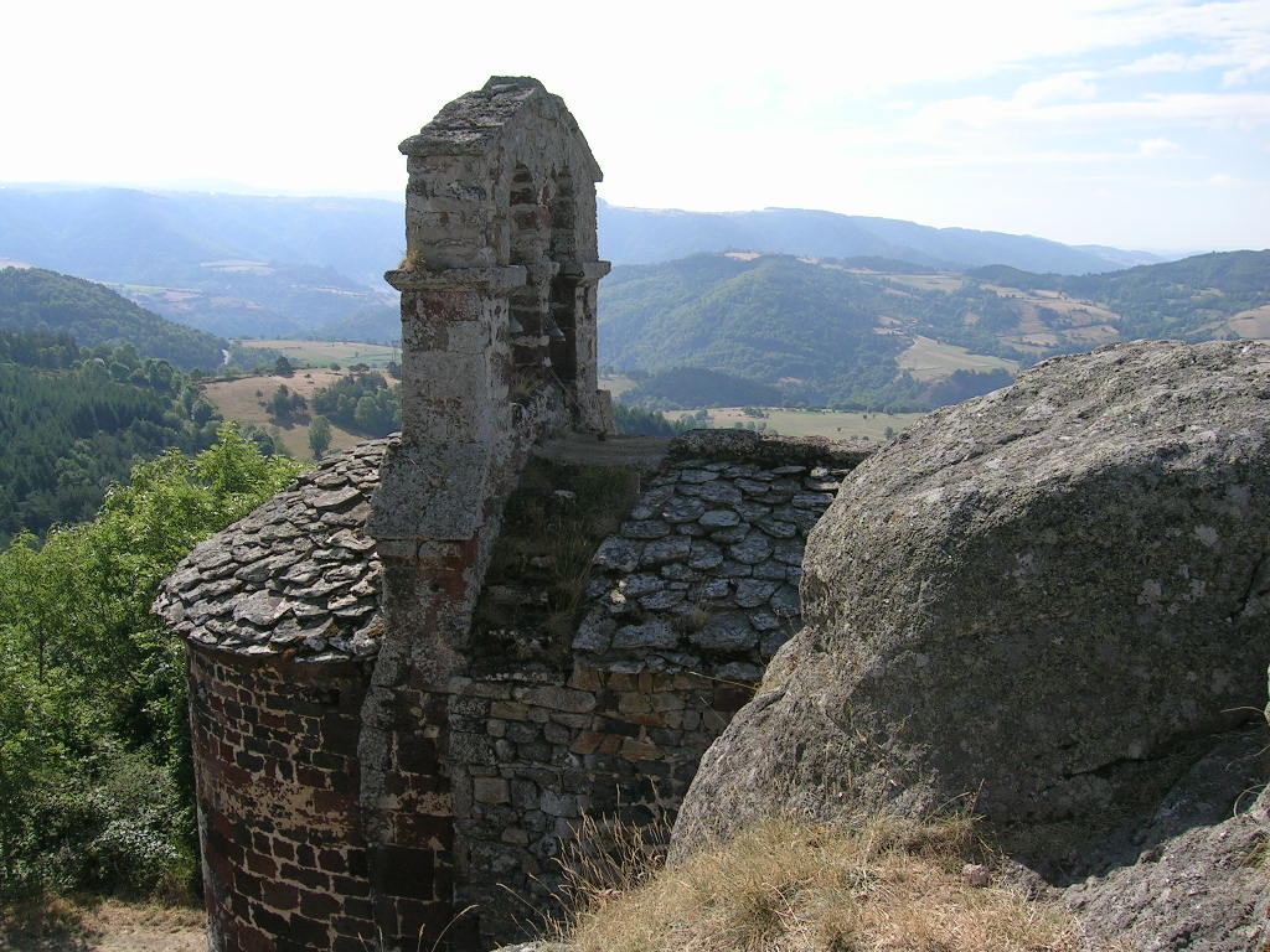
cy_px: 476
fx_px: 1284
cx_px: 635
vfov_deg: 40.7
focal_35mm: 35
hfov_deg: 52.6
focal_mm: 5.4
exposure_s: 1/343
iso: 50
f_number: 4.8
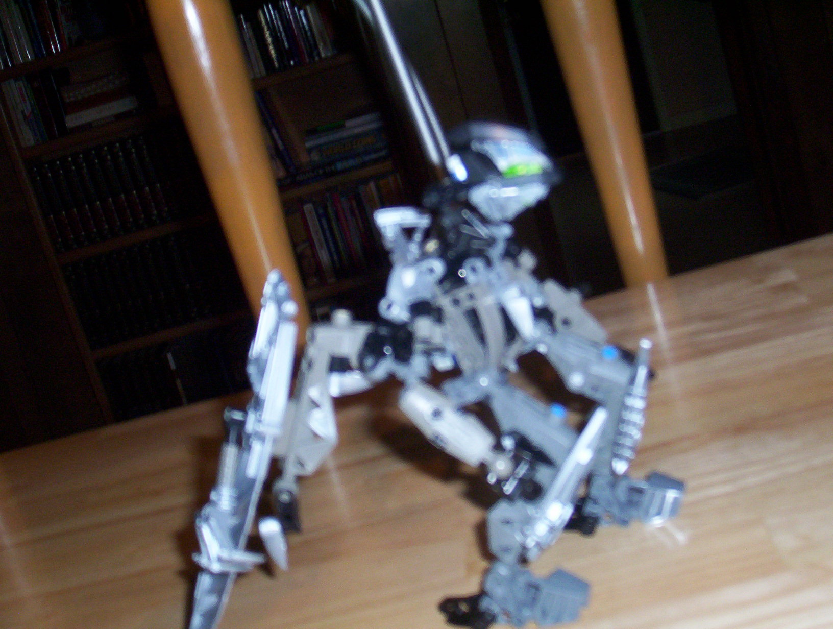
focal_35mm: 66
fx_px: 1592
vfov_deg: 22.3
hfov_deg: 29.3
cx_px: 416
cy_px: 314
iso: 140
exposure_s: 1/80.5
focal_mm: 8.74
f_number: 3.26
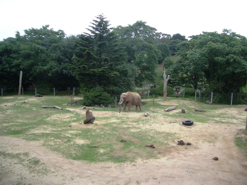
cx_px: 124
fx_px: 250
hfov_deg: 52.6
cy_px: 92
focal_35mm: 35
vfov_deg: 40.7
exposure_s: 1/320
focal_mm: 5.8
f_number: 2.6
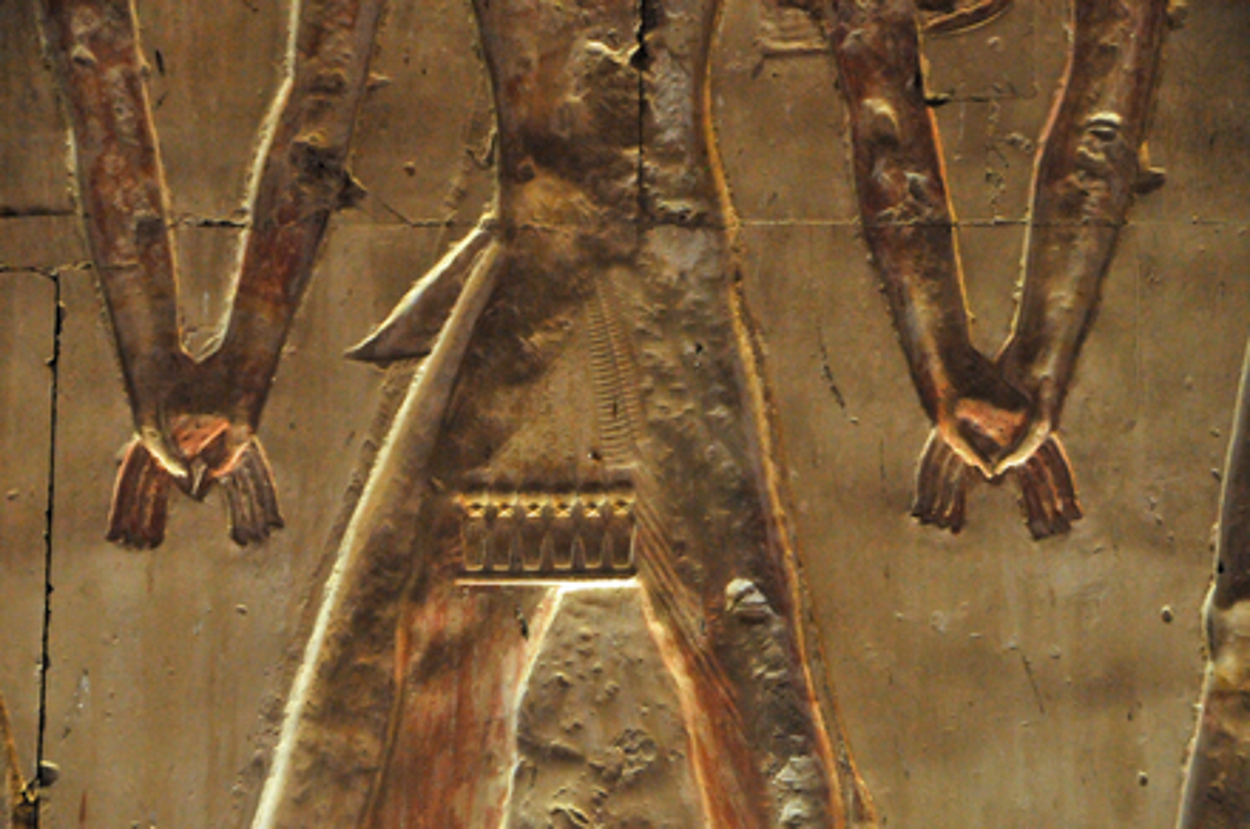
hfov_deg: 17.5
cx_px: 625
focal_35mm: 117
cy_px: 414
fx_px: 4057
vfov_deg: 11.7
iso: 2000
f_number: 5.3
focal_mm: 78
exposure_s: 1/40
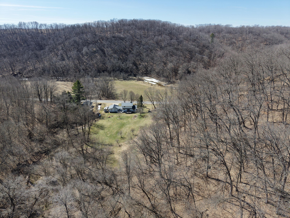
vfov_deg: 56.8
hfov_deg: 71.6
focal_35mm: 24
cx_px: 145
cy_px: 109
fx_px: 201
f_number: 1.8
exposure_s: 1/4000
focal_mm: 8.67
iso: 290
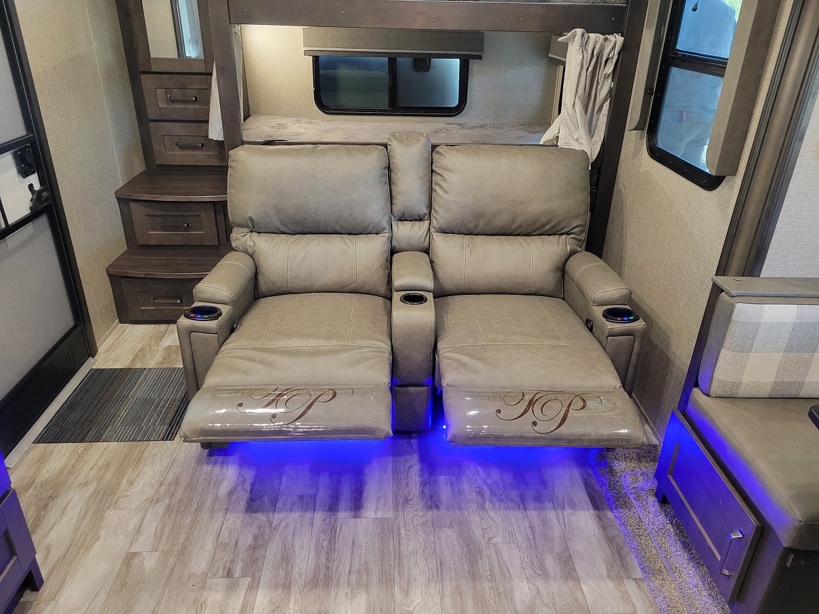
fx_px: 615
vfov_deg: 53.1
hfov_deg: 67.3
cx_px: 410
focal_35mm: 26
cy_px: 307
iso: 400
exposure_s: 1/40
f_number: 1.8
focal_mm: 5.4
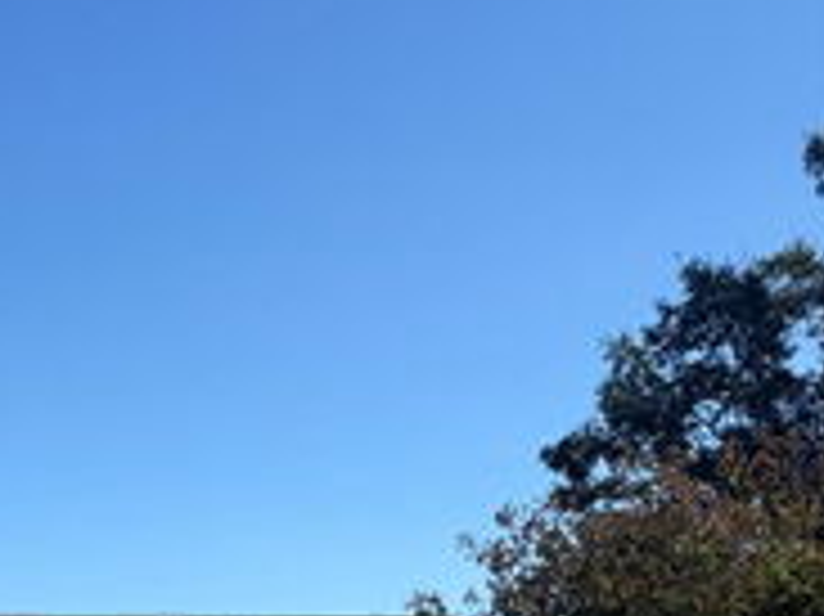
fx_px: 1594
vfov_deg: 19.9
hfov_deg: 24.4
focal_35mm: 67
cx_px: -315
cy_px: 825
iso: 80
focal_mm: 6.76
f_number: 1.78
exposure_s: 1/4167
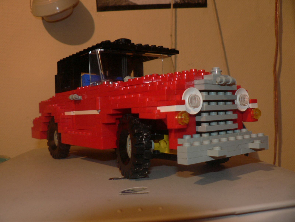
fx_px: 298
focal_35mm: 35
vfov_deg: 40.7
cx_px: 148
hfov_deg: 52.6
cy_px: 111
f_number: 2.8
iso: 100
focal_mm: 6
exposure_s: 1/6
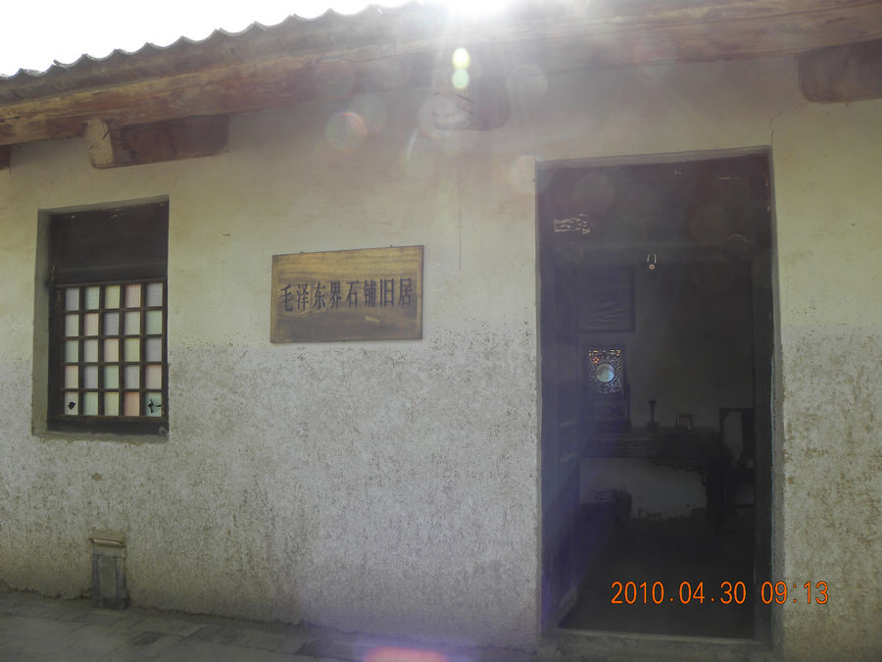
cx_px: 441
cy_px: 331
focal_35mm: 26
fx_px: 662
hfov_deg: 67.3
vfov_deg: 53.1
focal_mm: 4.6
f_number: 4
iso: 64
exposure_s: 1/170
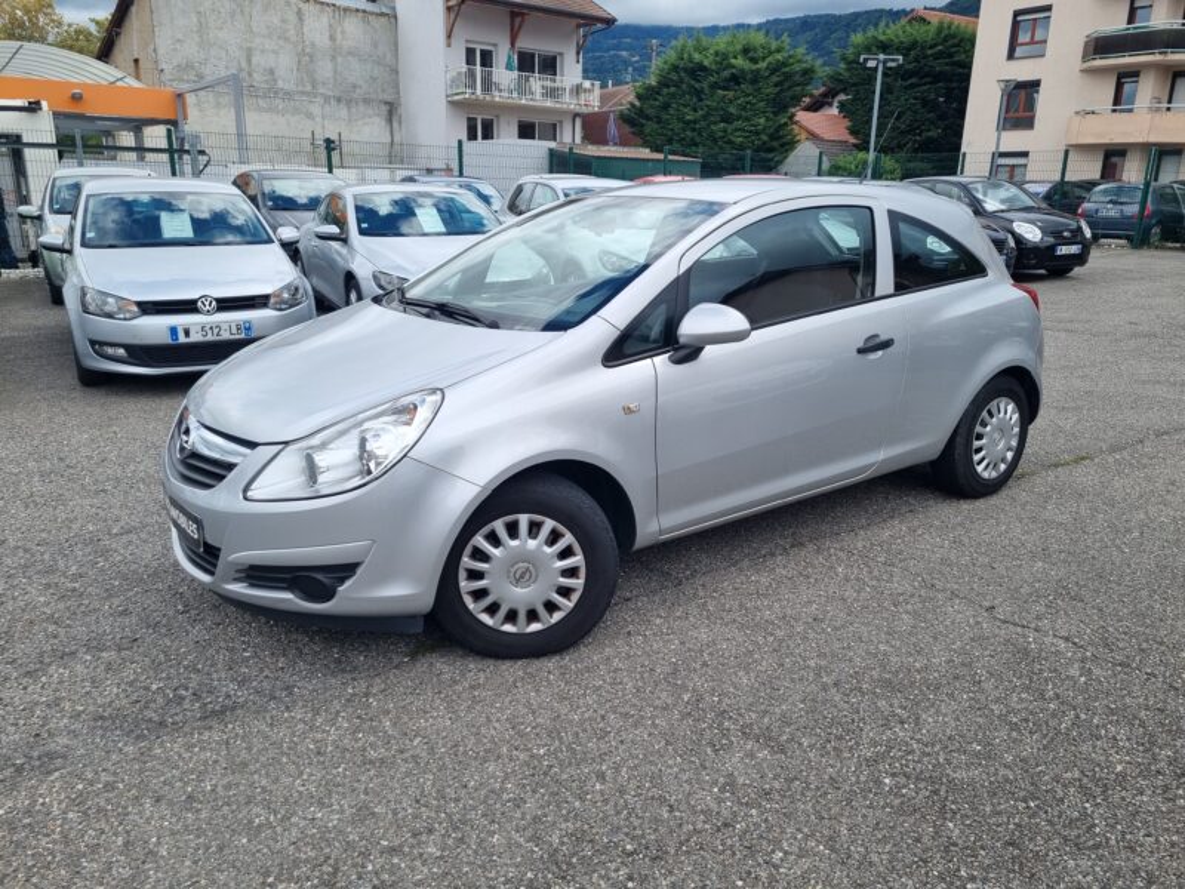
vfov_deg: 53.1
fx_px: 890
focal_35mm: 26
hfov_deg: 67.3
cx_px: 592
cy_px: 444
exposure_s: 1/2336
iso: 50
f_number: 1.8
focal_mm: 5.4
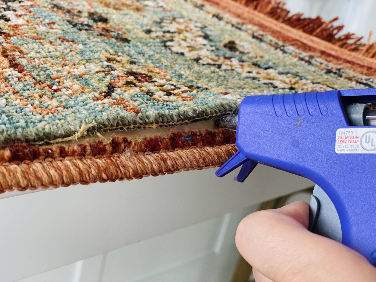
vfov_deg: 28.0
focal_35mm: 52
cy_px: 141
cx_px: 188
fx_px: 565
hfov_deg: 36.8
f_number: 2
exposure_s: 1/67
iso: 250
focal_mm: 6
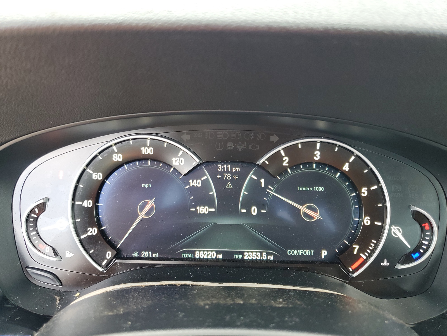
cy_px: 168
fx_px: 336
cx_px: 224
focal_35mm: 26
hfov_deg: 67.3
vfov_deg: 53.1
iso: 74
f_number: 1.5
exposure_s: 1/50
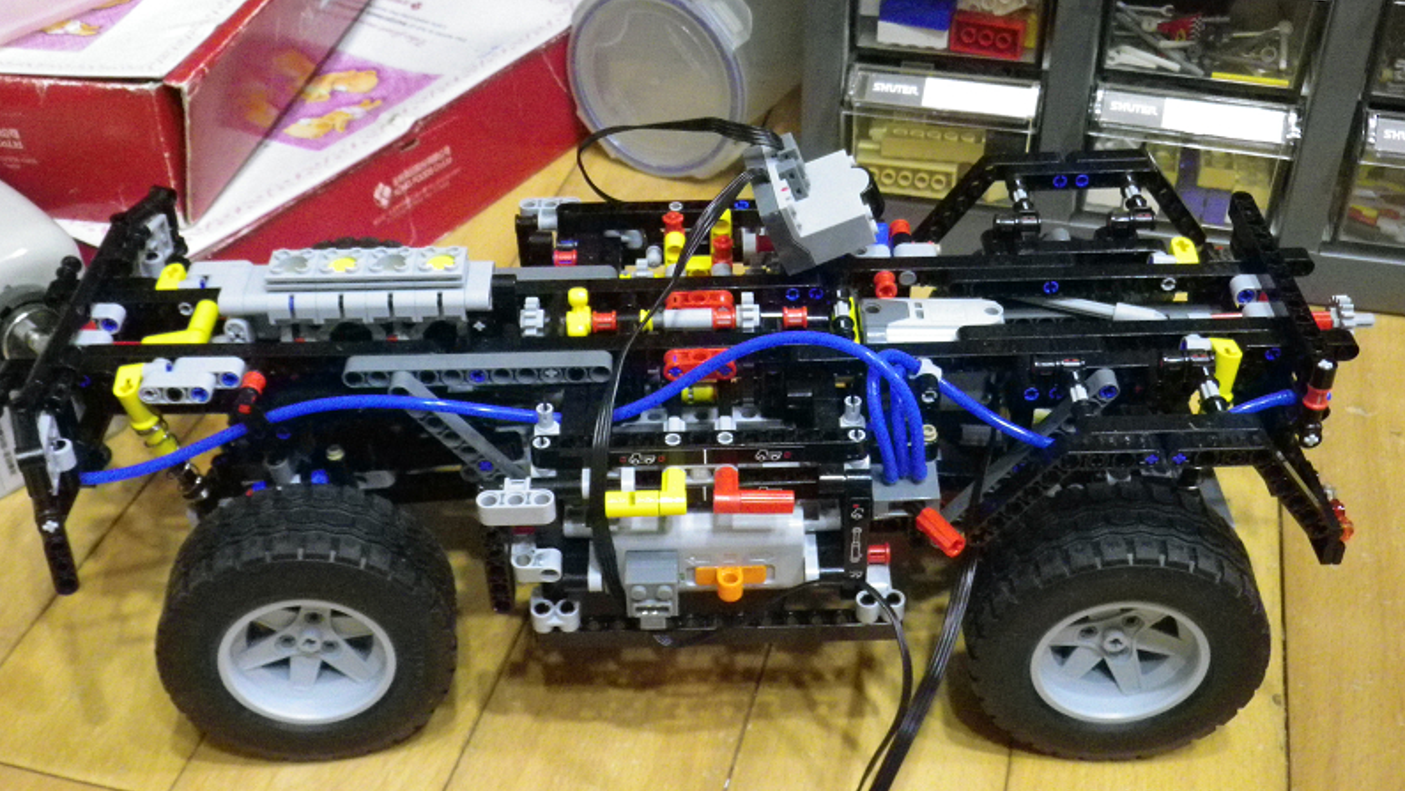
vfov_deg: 26.5
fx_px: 1677
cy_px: 400
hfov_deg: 45.5
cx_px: 699
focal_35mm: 45
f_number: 3.9
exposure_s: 1/8
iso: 800
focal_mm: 7.3
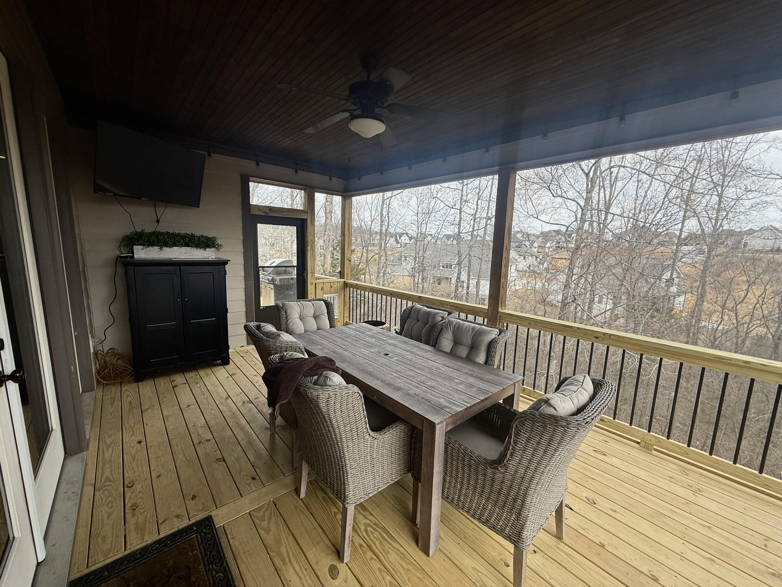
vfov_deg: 85.7
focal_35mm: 14
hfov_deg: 102.1
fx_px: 316
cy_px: 294
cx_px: 391
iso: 50
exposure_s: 1/247
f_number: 2.2
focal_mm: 2.22
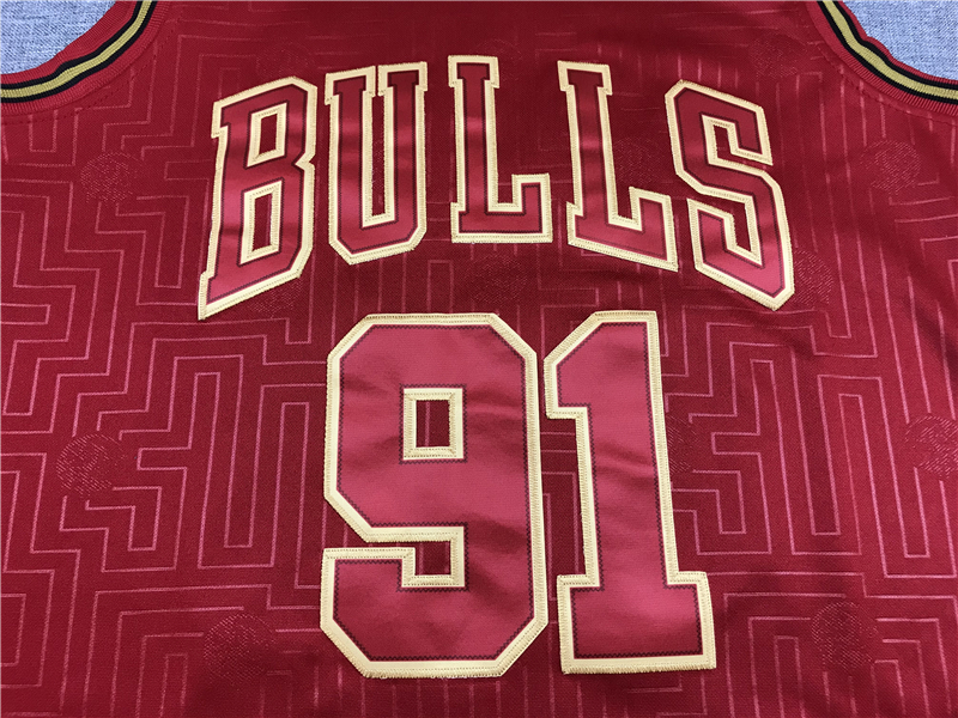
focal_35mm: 28
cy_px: 359
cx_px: 479
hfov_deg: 63.4
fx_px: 775
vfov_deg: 49.7
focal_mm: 3.99
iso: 25
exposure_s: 1/33
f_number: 1.8
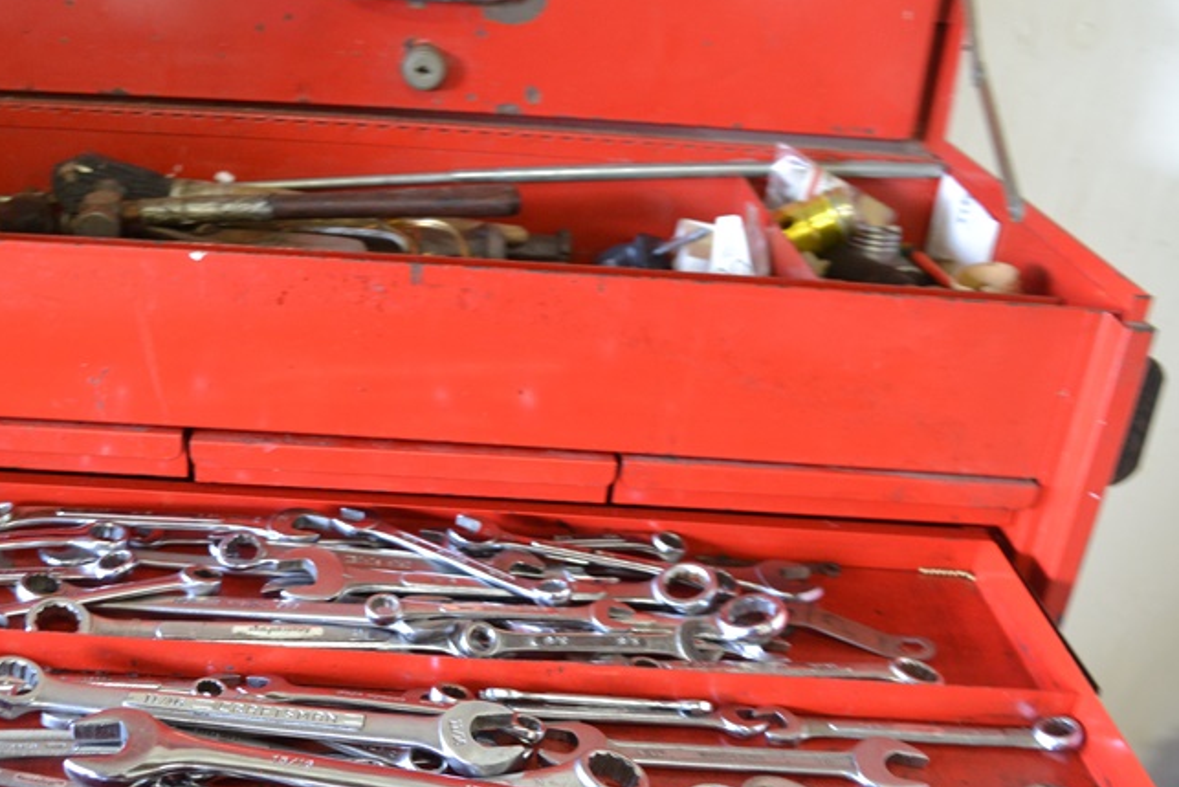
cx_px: 409
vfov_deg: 31.3
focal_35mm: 42
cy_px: 599
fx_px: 1376
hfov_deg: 45.8
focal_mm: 18
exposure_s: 1/10
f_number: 3.5
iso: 800
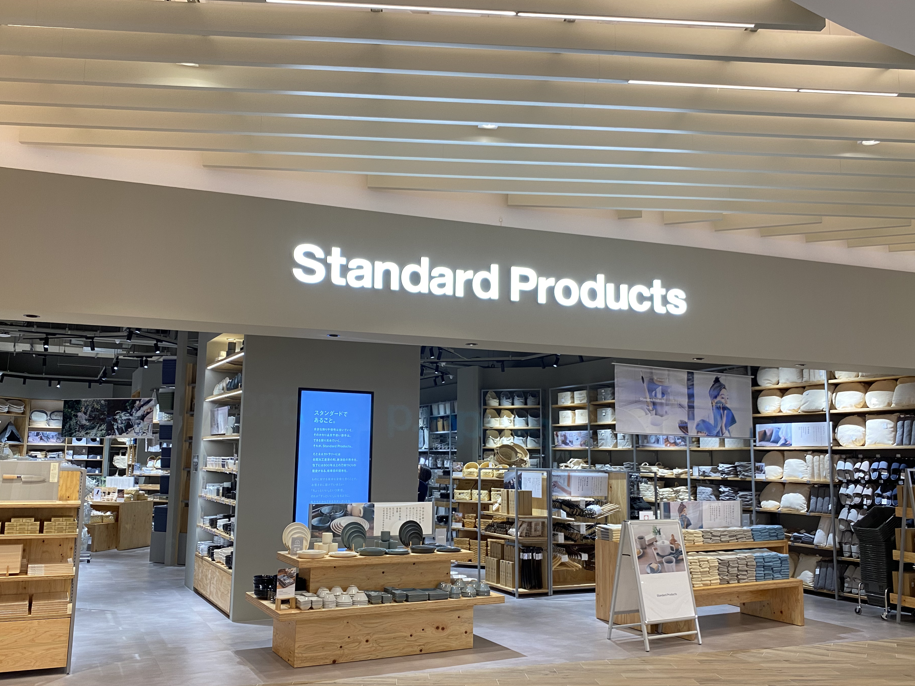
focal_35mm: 29
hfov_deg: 61.6
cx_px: 443
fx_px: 767
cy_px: 362
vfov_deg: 48.2
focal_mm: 4.25
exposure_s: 1/60
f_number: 1.8
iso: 80
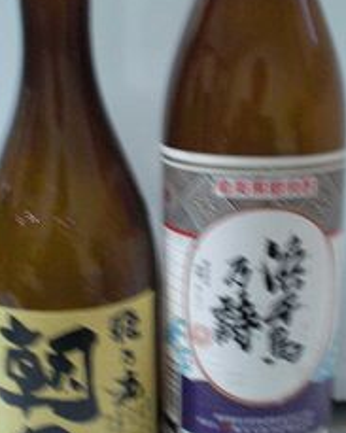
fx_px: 717
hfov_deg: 27.1
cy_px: 222
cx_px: 184
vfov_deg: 33.6
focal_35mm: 56
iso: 800
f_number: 3.1
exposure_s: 1/25
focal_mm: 6.3
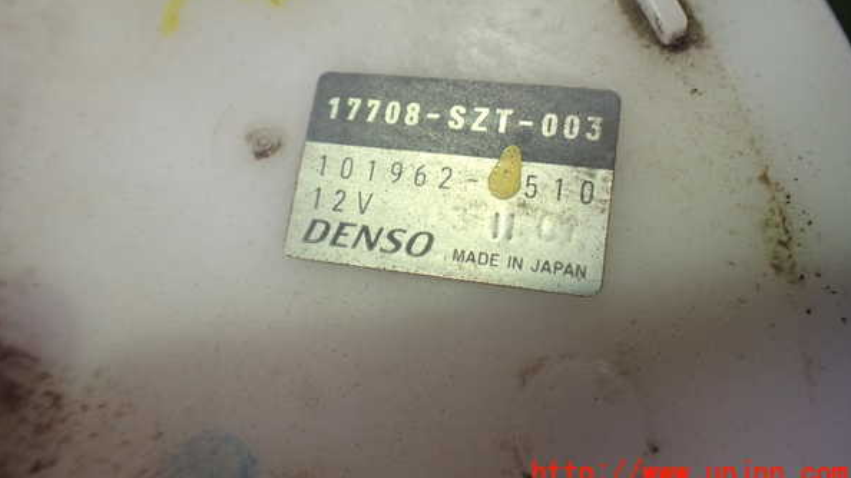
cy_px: 170
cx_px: 426
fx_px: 745
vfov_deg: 35.4
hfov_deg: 59.5
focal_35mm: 33
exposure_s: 1/125
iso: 500
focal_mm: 5.4
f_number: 2.3
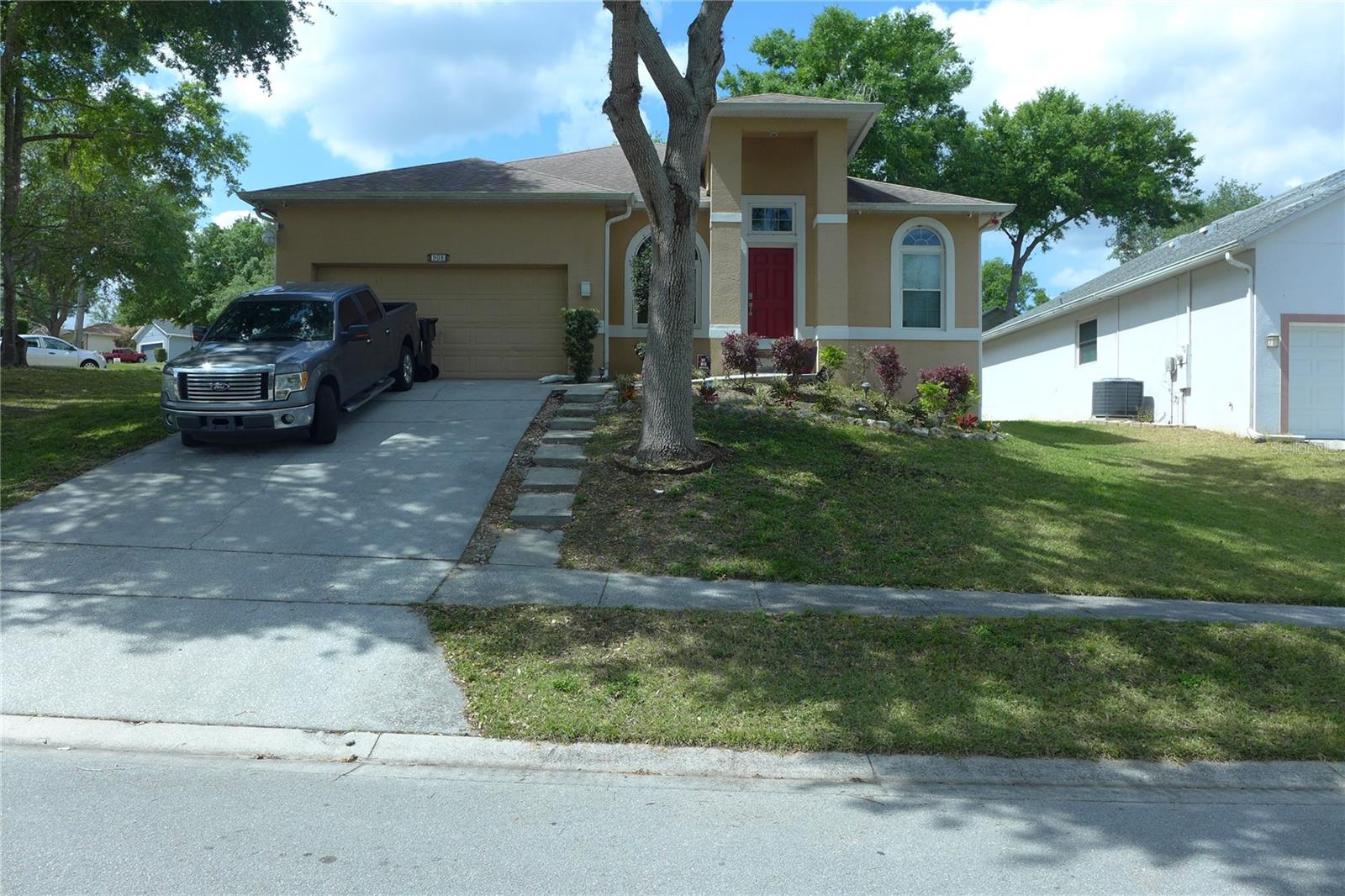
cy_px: 448
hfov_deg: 73.8
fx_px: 896
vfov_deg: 53.1
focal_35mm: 24
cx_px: 672
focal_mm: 4.7
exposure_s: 1/160
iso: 80
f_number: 2.8
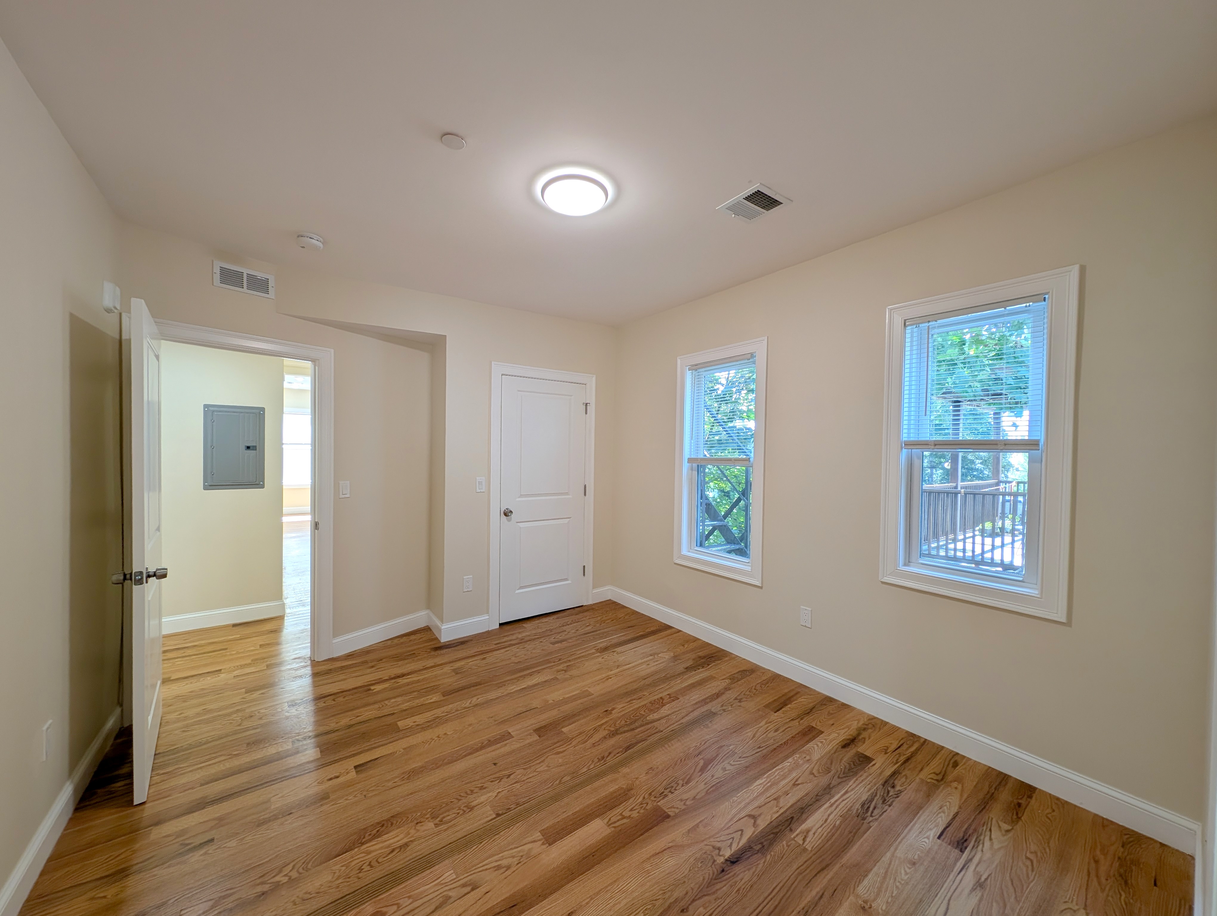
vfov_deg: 94.6
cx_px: 608
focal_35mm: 12
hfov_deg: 110.5
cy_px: 458
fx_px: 422
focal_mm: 2.23
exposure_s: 1/40
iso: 46
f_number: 1.95
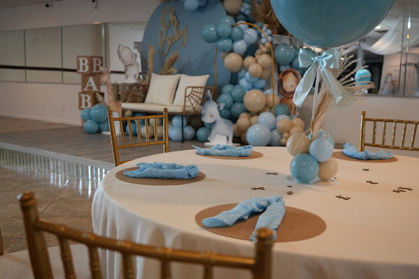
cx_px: 210
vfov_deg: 35.1
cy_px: 140
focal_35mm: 38
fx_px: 442
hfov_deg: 50.7
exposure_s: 1/160
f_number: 4
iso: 2000
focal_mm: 38
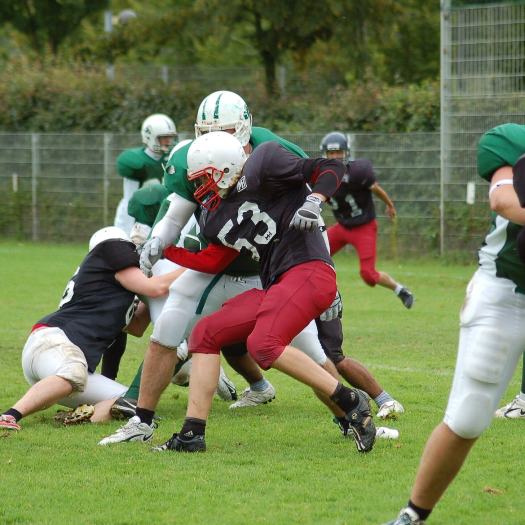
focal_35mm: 260
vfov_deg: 6.7
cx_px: 282
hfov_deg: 6.7
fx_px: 4455
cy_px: 262
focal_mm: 135
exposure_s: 1/640
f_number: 4.5
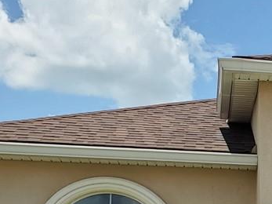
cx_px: 514
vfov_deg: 11.7
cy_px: 318
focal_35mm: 120
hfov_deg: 14.2
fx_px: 943
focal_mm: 4.3
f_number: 2.4
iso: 50
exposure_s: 1/1501
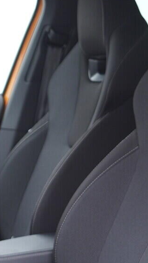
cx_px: -72
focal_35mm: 97
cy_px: 219
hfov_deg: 11.9
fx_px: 677
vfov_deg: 21.7
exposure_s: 1/40
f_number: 2.8
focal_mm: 24
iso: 320
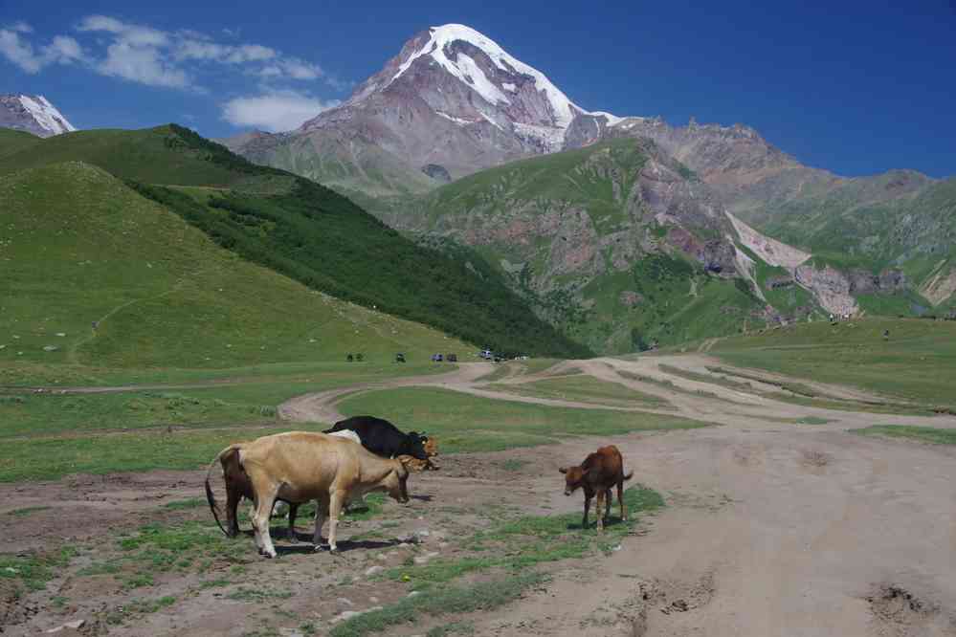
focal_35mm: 49
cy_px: 318
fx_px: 1301
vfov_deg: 27.5
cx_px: 478
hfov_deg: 40.3
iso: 200
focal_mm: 32.5
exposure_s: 1/100
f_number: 11
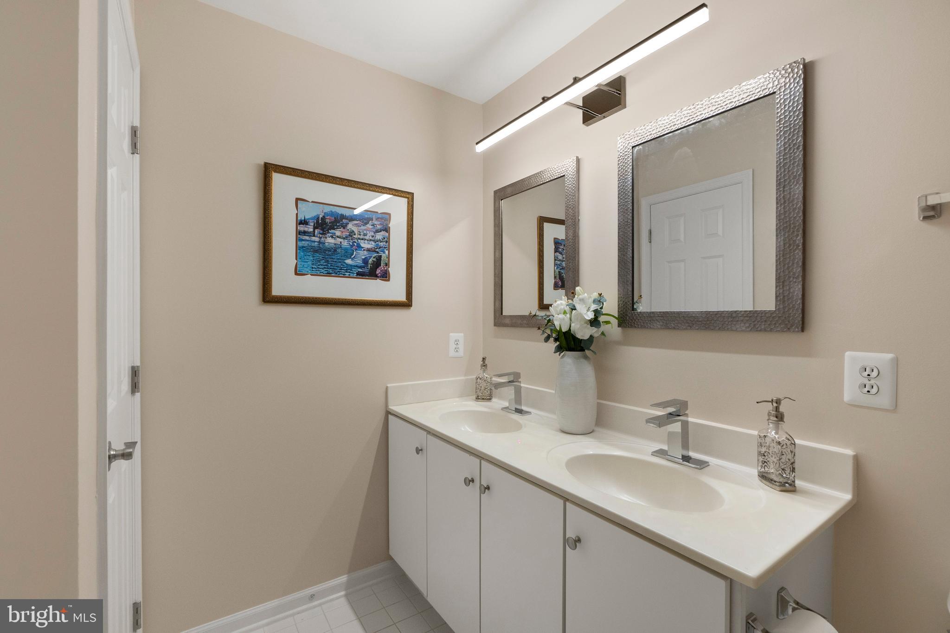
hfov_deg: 100.4
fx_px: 396
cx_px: 475
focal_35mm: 15
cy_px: 316
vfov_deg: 77.3
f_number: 8
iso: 640
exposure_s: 1/13
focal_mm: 10
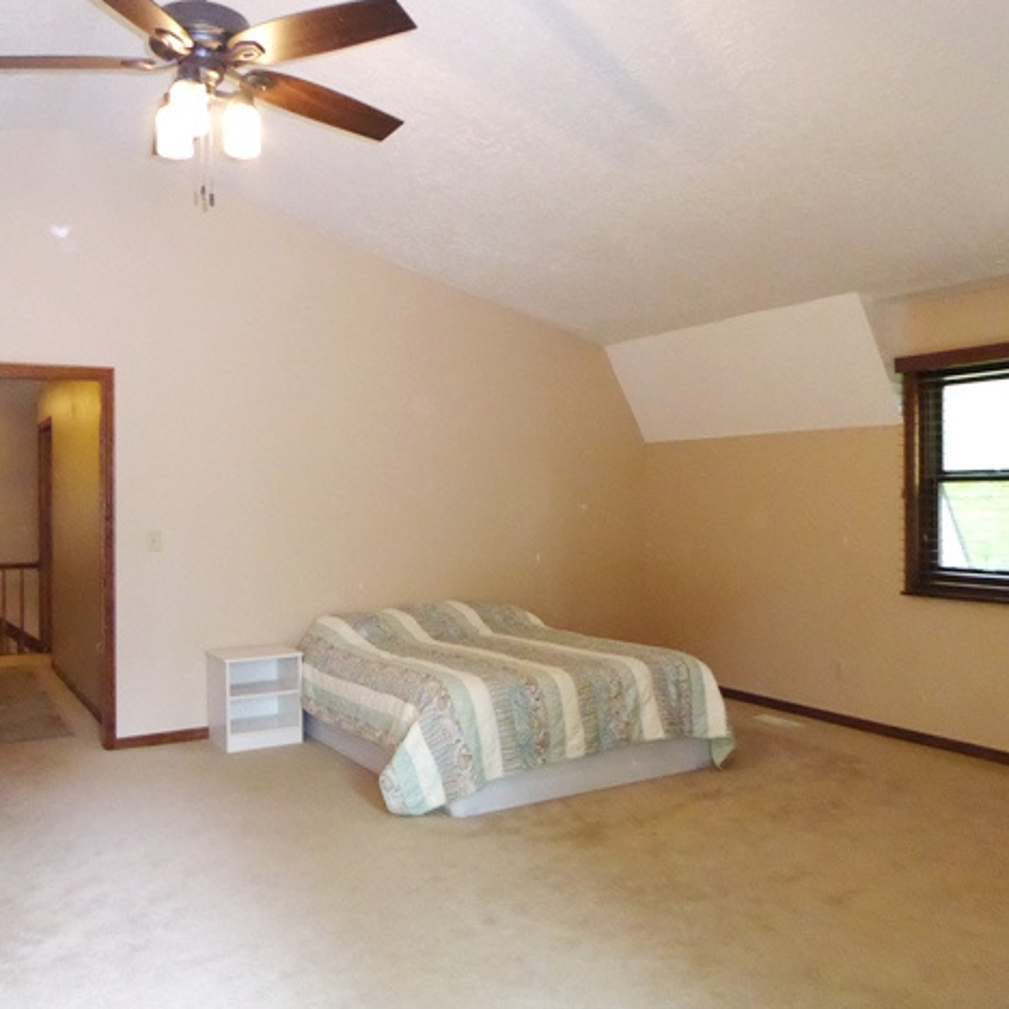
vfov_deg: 55.6
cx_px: 470
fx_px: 956
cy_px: 498
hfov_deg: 55.6
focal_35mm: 29
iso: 1250
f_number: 3.3
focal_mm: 4.3
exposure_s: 1/60
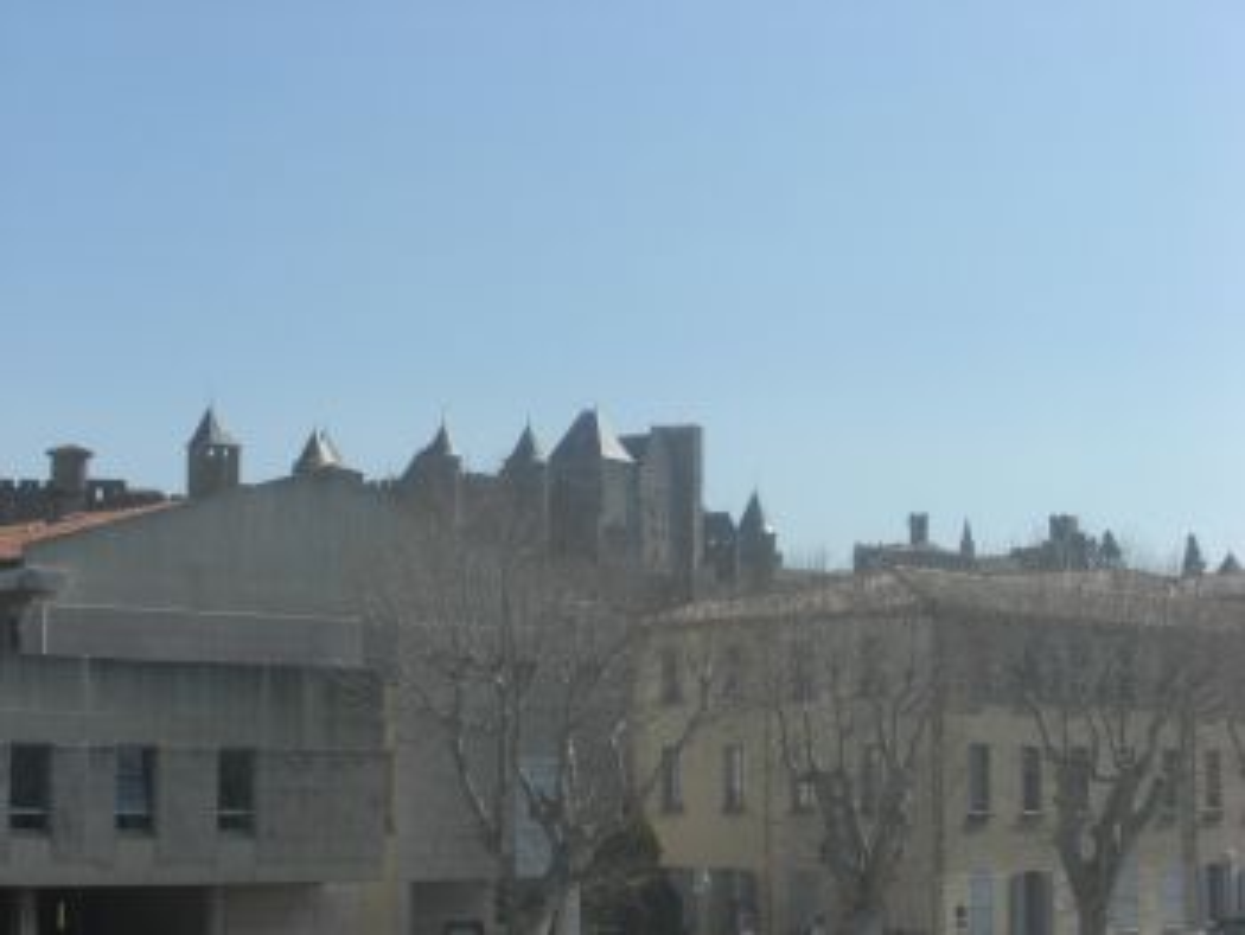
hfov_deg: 24.4
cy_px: 468
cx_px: 622
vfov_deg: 18.5
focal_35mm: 80
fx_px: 2879
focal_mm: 16.6
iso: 80
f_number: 6
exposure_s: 1/500
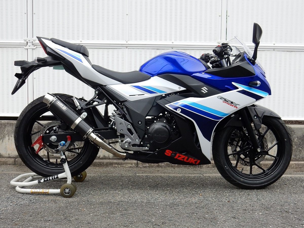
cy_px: 114
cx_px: 152
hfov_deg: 43.9
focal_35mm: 43
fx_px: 378
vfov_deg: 33.6
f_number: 4.2
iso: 125
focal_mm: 7.6
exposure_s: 1/400
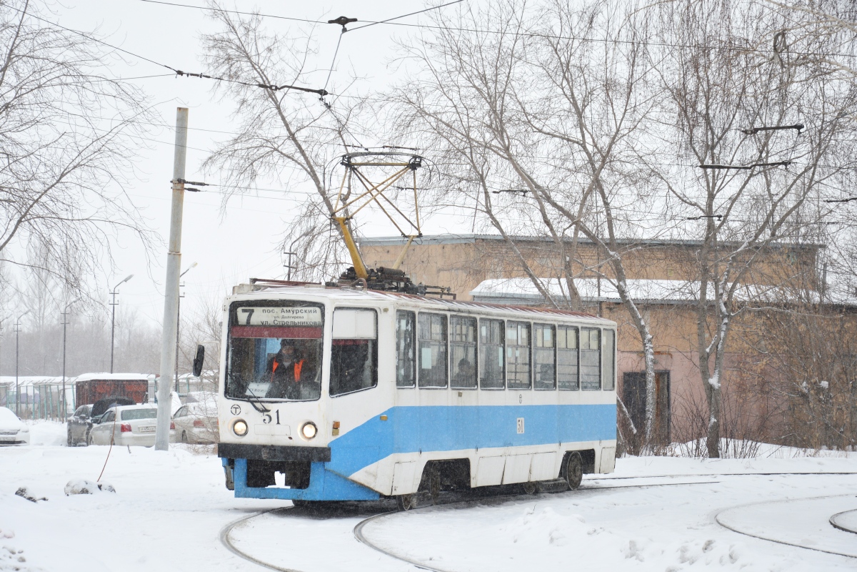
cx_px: 428
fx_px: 2499
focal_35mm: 105
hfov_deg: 19.5
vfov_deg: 13.0
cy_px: 286
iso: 100
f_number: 5.6
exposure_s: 1/200
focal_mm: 70
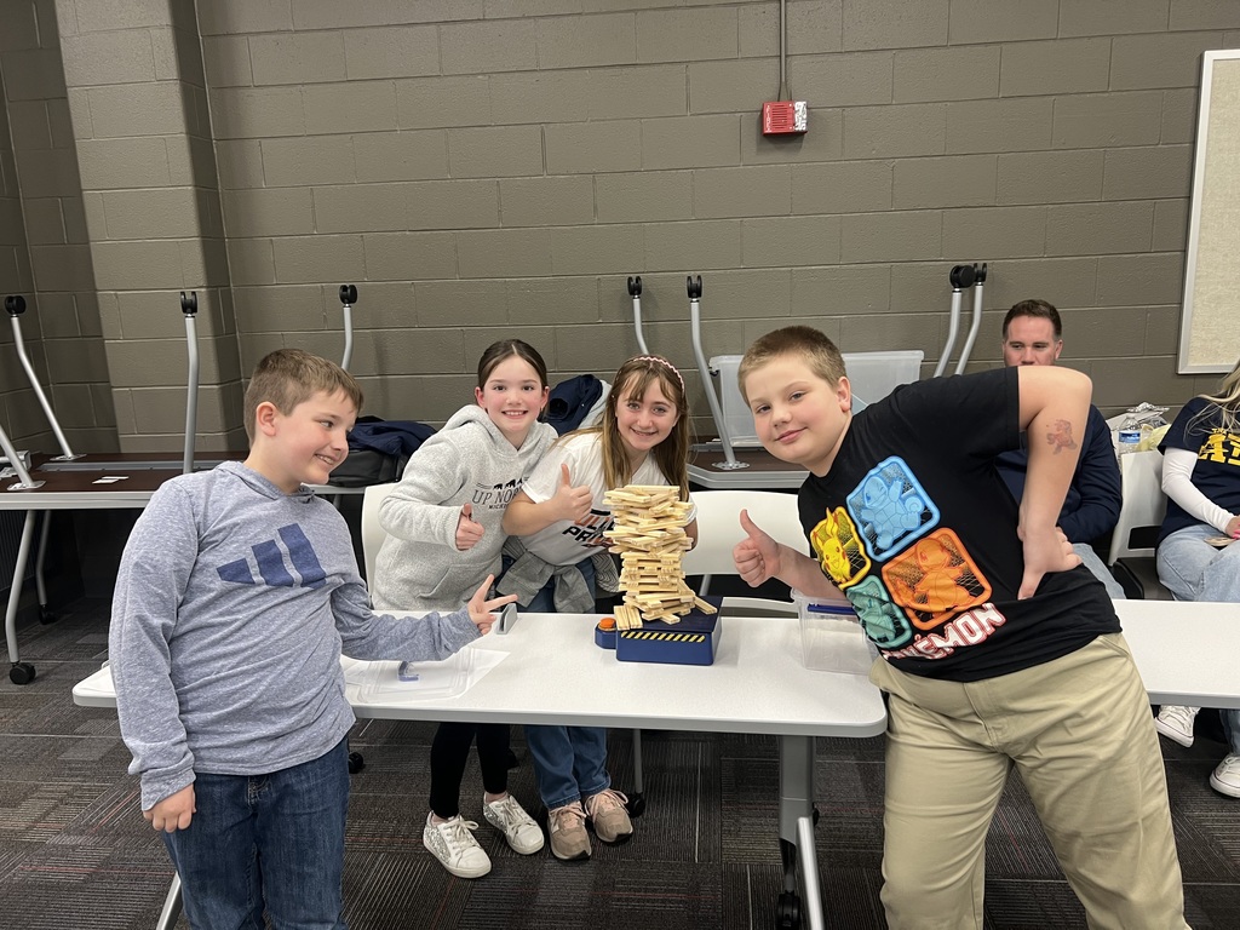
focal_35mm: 26
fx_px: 931
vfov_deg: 53.1
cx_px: 620
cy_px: 465
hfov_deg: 67.3
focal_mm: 5.7
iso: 80
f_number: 1.5
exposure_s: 1/60
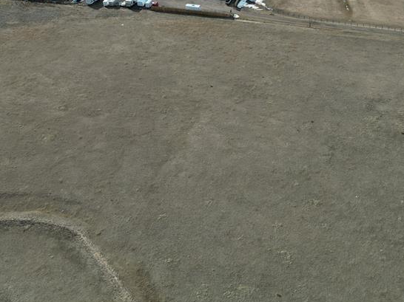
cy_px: 28
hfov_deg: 41.9
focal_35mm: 45
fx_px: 525
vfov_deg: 30.7
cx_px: 237
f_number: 1.7
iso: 100
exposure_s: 1/2500
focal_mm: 6.72
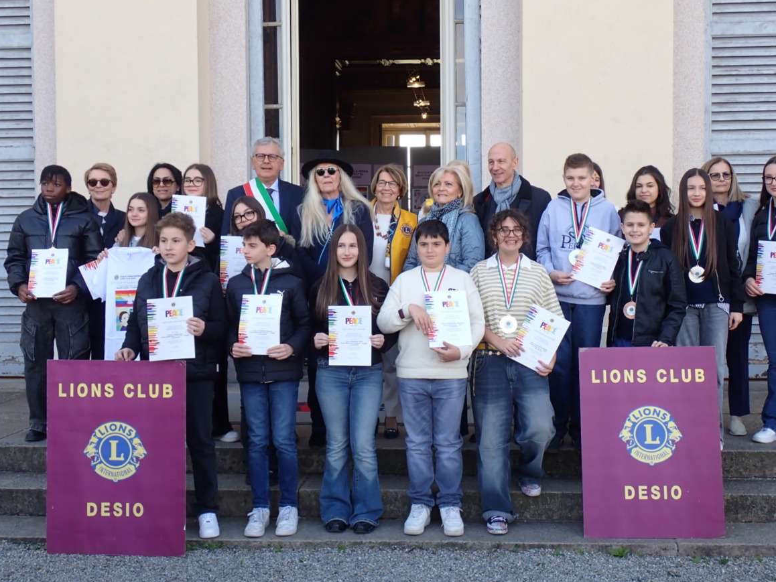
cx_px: 422
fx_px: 942
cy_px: 299
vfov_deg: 34.4
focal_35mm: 42
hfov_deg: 44.7
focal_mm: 6.83
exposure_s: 1/125
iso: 100
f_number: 3.5
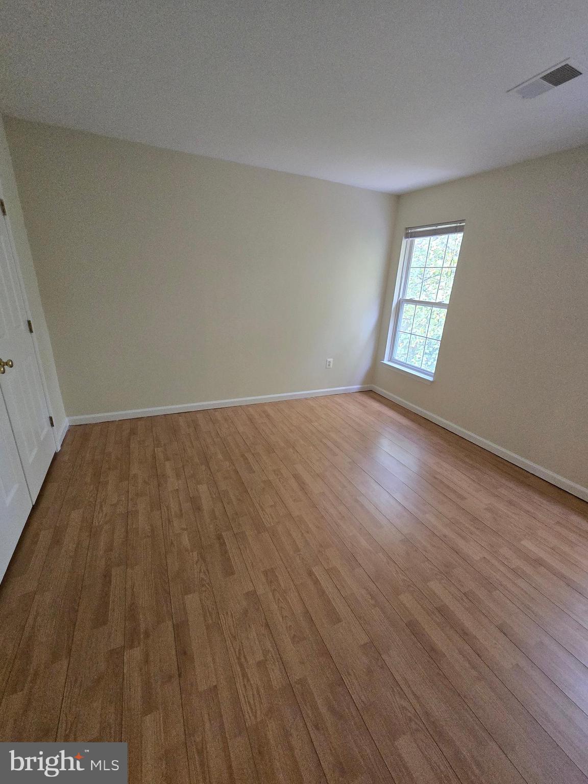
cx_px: 294
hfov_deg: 89.9
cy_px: 392
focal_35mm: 13
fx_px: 294
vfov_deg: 106.2
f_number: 2.2
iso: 500
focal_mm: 2.2
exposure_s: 1/60
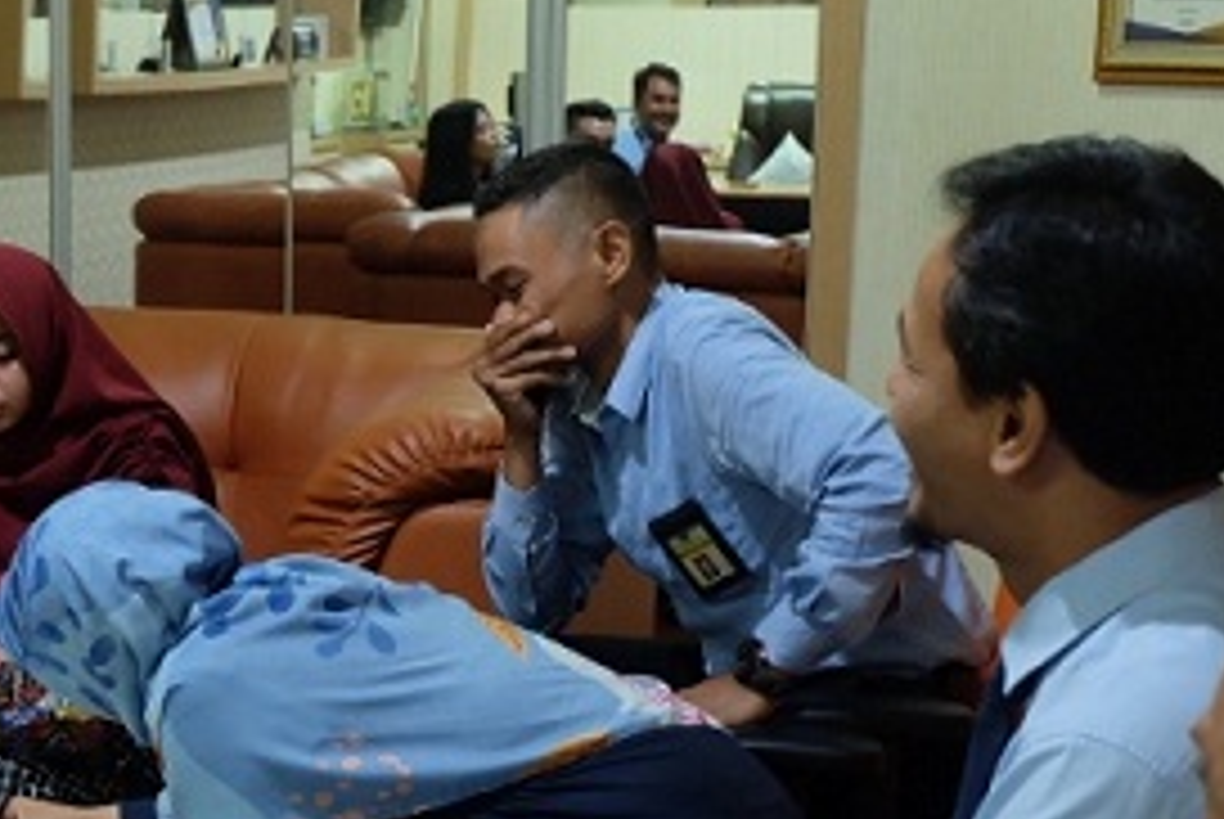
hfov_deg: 24.8
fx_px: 2689
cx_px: 90
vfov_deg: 17.2
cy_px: 585
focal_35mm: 79
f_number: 4.5
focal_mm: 28.2
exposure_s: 1/18
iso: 3200
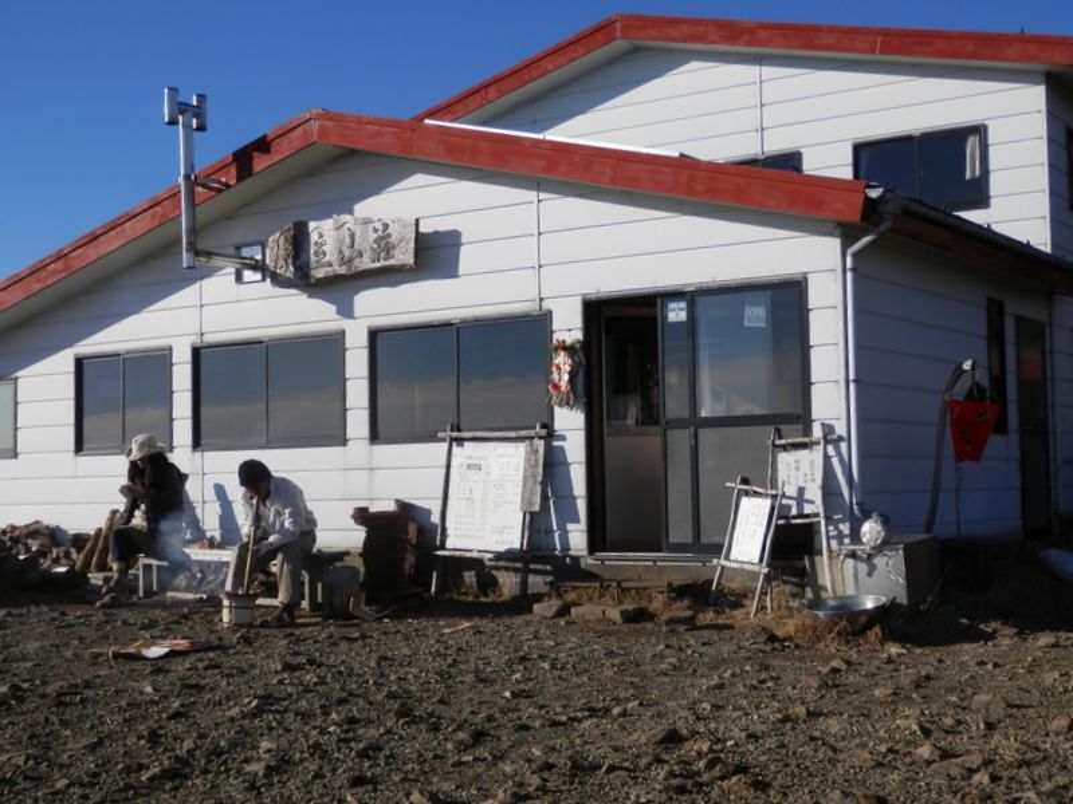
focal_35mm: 45
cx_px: 536
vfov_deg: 32.2
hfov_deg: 42.1
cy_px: 402
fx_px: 1395
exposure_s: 1/160
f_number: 10.8
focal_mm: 8
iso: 80
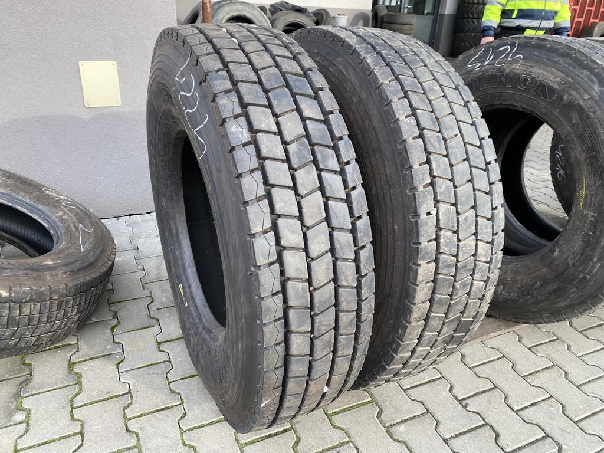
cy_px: 226
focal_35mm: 26
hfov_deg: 67.3
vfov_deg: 53.1
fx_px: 454
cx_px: 302
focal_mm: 4.25
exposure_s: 1/163
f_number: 1.8
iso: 32
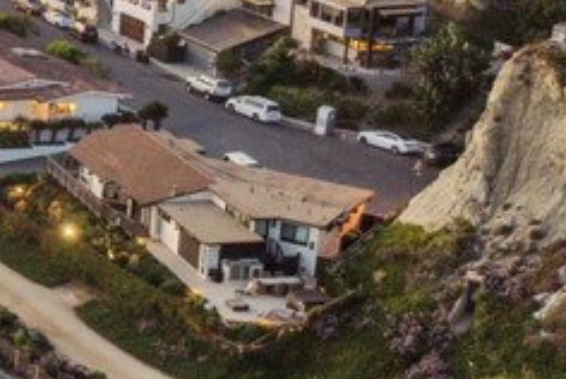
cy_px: 10
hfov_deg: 15.8
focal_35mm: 108
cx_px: -480
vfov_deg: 12.6
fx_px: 1700
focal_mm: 12.3
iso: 260
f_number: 2.8
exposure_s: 1/15
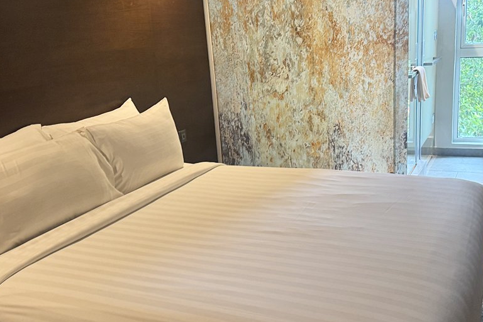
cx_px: 281
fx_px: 523
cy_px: 154
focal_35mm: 39
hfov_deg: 49.3
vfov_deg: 34.2
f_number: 1.78
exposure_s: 1/59
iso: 320
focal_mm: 6.76
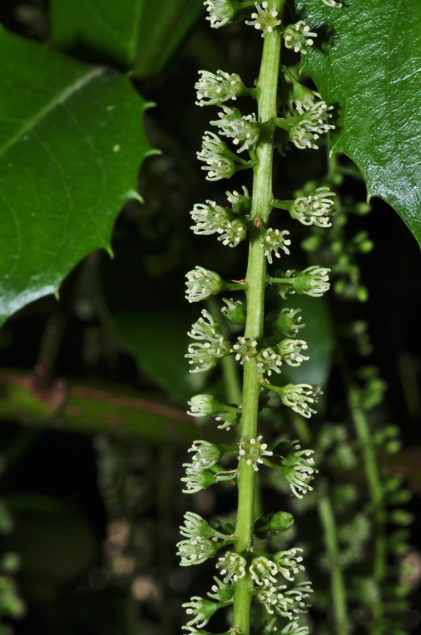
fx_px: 1583
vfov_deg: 22.6
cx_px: 210
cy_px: 318
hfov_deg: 15.1
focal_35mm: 90
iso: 200
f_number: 36
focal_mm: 60
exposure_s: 1/60
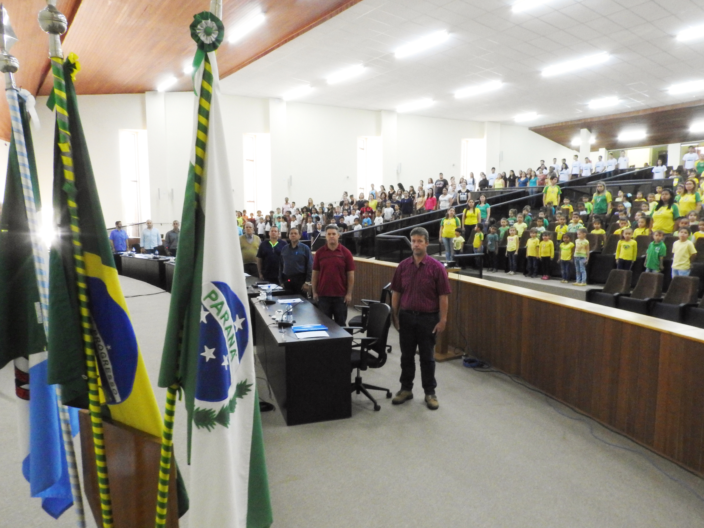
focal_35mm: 24
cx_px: 352
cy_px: 264
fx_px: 488
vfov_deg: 56.8
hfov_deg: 71.6
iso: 800
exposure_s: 1/8
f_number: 7.6
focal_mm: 4.3
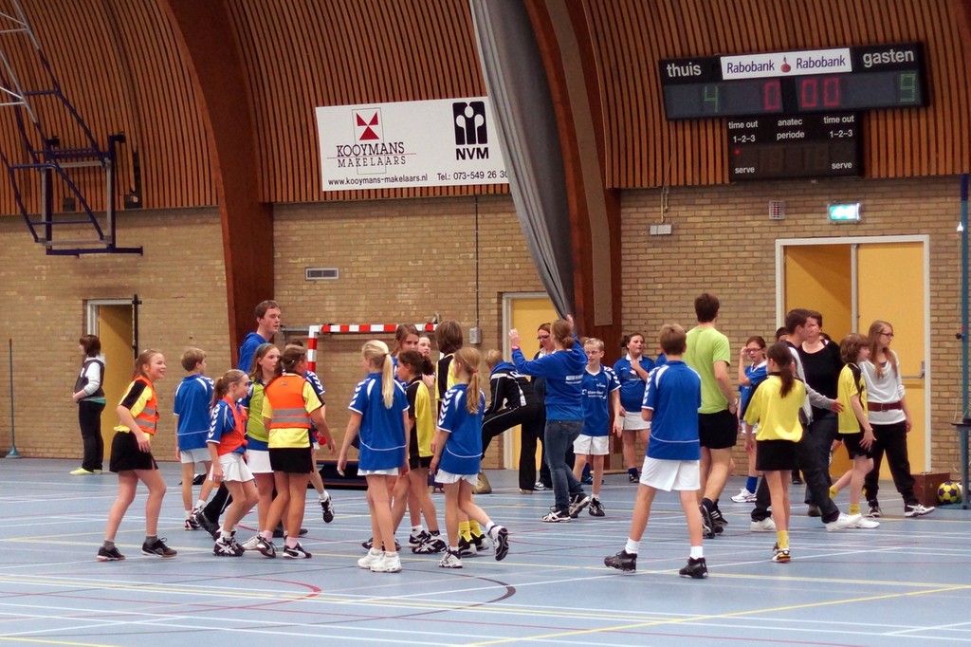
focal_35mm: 75
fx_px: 2022
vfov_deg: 18.2
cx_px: 486
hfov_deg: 27.0
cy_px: 324
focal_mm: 50
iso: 800
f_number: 1.6
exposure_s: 1/250
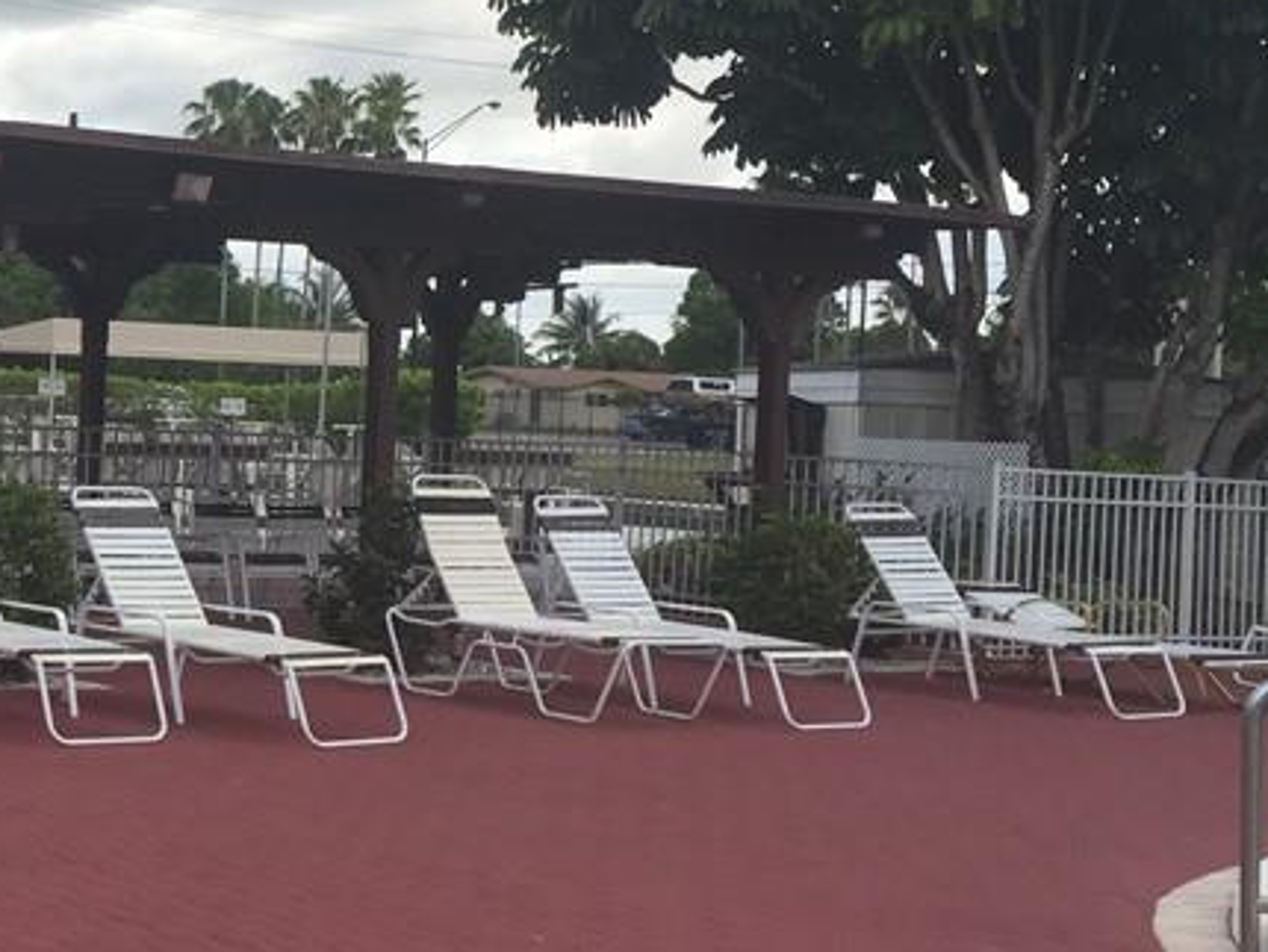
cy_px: 436
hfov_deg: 25.8
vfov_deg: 21.3
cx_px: -159
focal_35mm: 69
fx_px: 2529
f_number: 2.2
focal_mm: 4.15
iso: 32
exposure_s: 1/1276
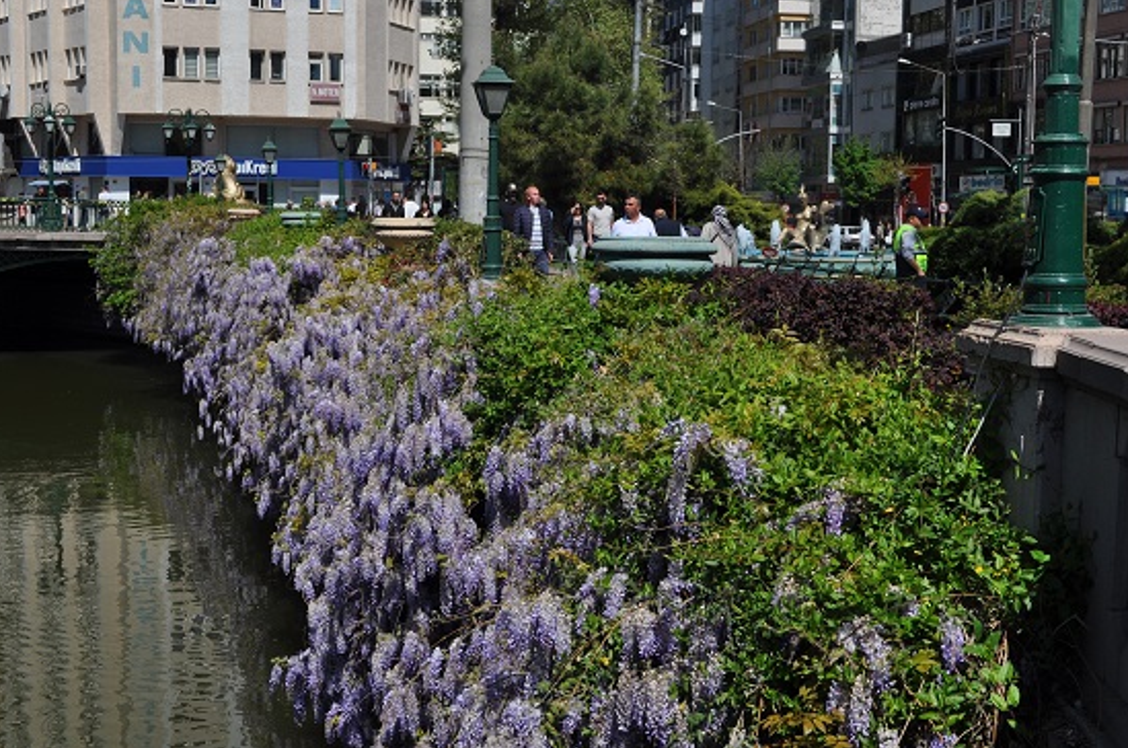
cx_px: 569
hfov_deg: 41.5
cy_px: 356
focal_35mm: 48
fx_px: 1487
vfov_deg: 28.2
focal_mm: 29
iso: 200
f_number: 10
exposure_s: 1/400
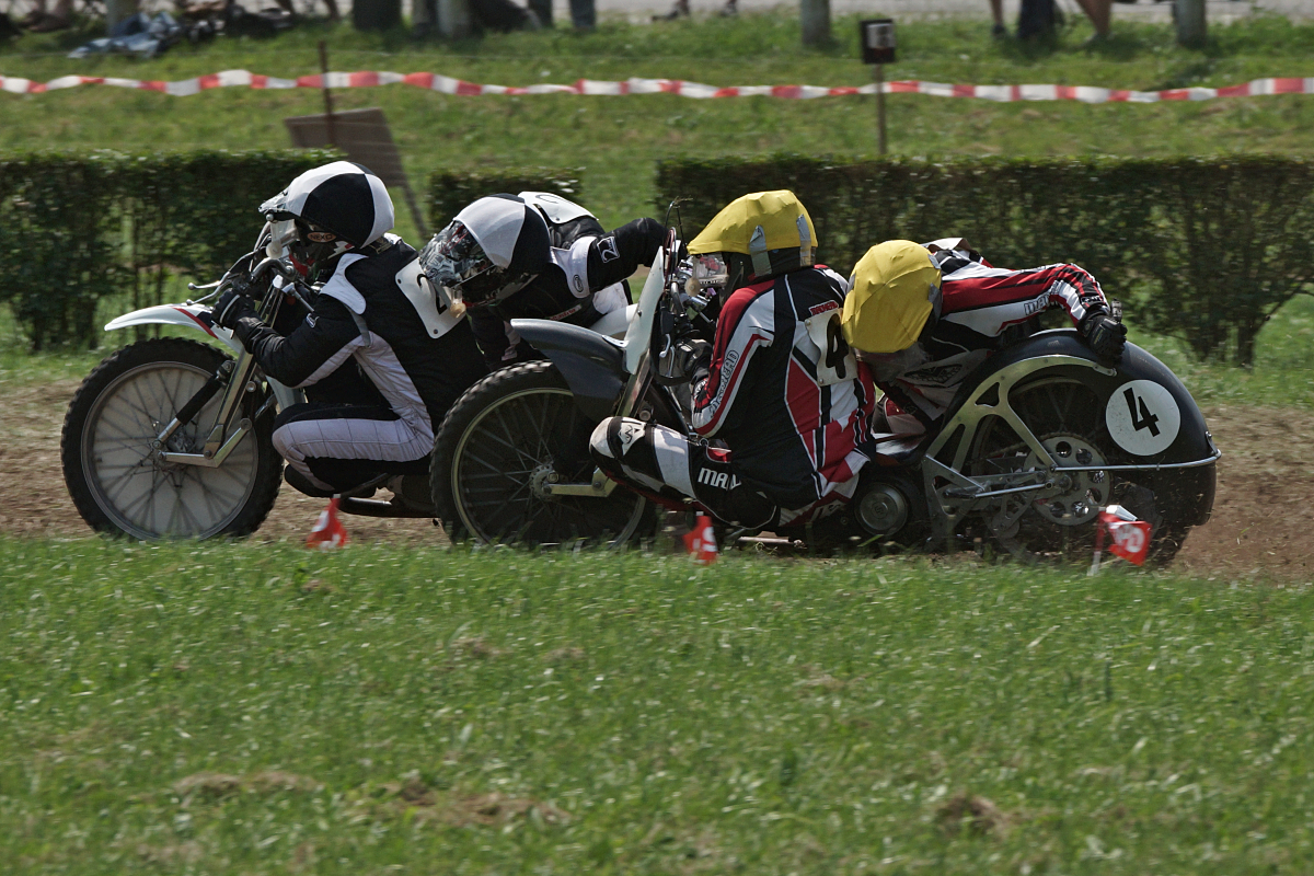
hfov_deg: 6.0
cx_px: 657
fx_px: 12592
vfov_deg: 4.0
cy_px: 438
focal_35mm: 345
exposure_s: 1/800
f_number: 9
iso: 200
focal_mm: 230
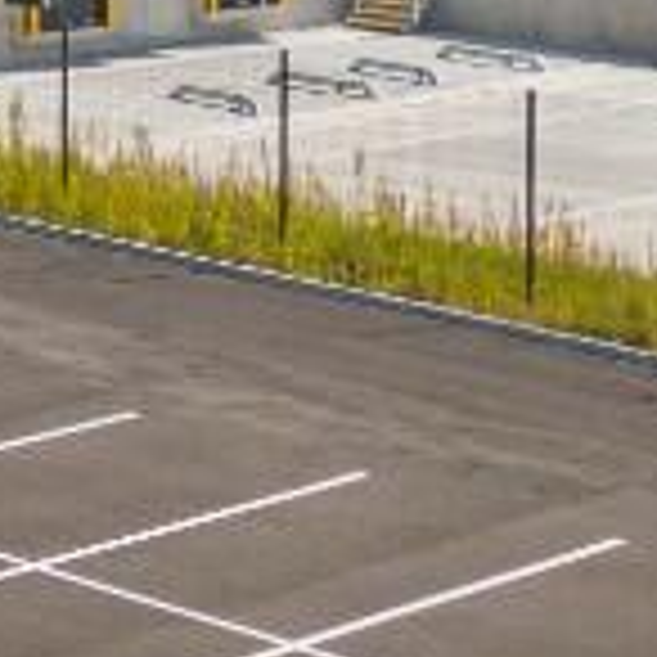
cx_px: -824
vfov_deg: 11.2
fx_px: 3199
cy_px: -400
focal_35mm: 149
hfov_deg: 10.4
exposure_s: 1/3200
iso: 140
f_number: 1.7
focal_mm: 6.72
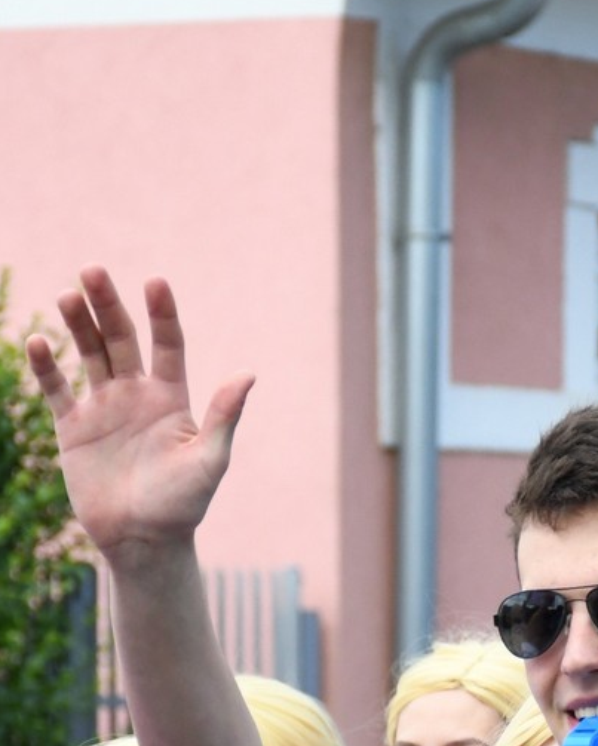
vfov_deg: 5.1
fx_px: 8377
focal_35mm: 379
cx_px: 519
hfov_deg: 4.1
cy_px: 674
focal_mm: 85
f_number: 5.3
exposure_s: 1/2500
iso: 1250
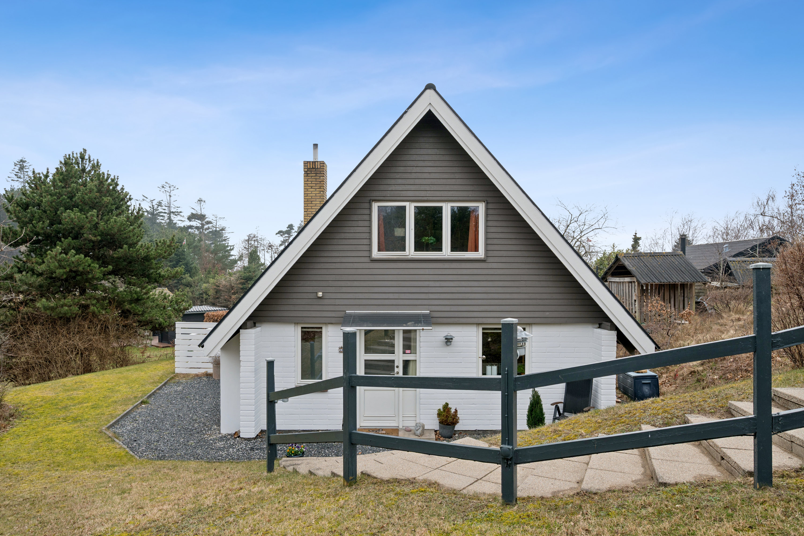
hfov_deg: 73.7
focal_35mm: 24
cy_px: 268
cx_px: 402
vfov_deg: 53.1
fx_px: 536
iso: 200
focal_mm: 24
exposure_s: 1/250
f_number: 8
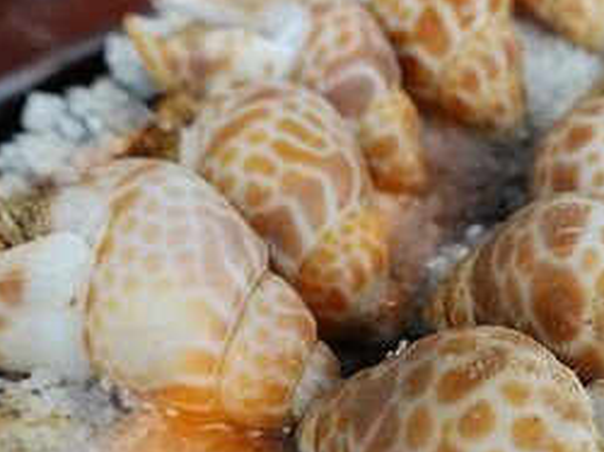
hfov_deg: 22.4
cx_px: 565
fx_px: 1482
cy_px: 284
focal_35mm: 85
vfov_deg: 17.3
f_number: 3.5
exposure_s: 1/60
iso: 125
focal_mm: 12.51
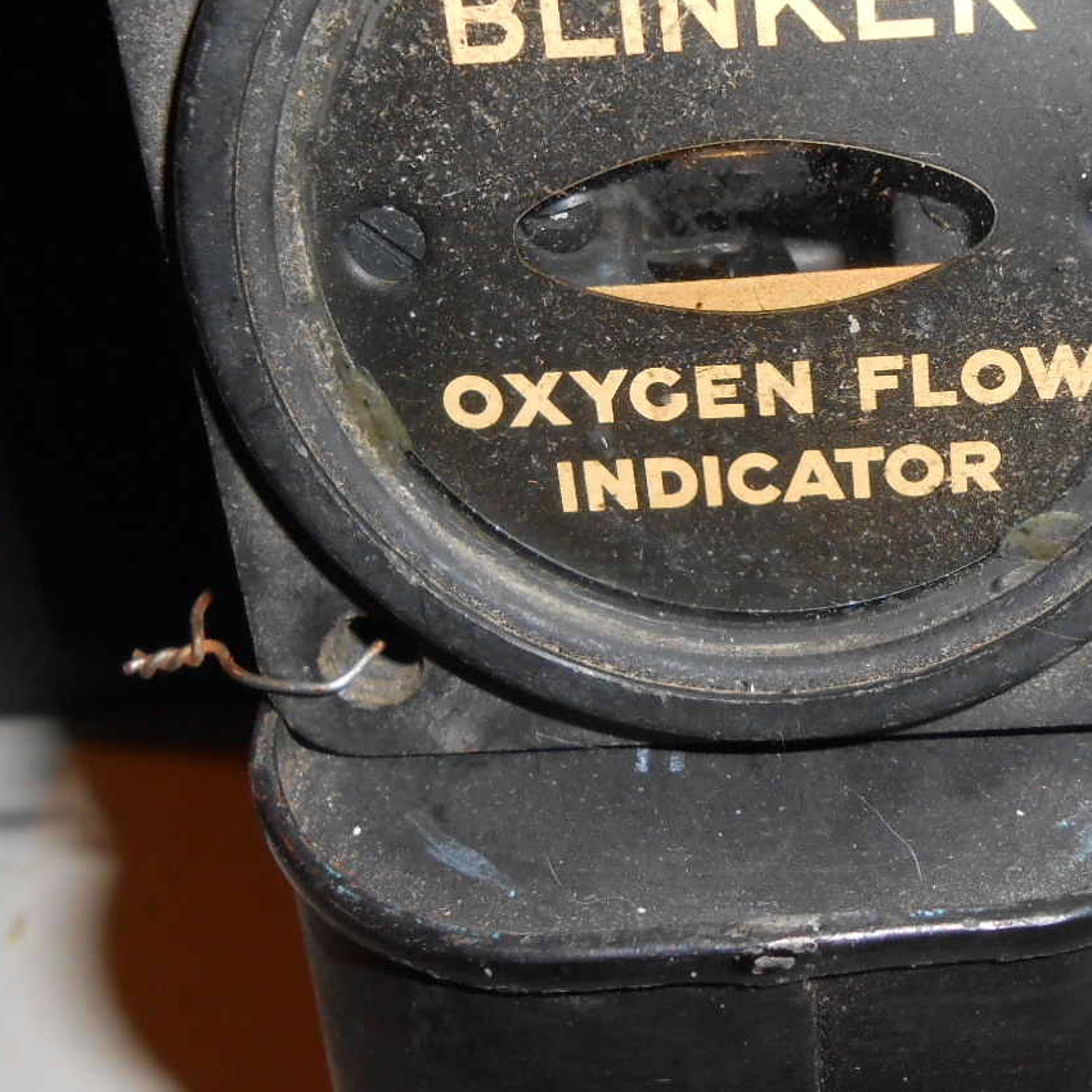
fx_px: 1785
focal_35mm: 50
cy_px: 368
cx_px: 848
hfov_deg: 33.2
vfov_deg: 33.7
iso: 200
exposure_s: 1/25
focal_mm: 5.3
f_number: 11.9
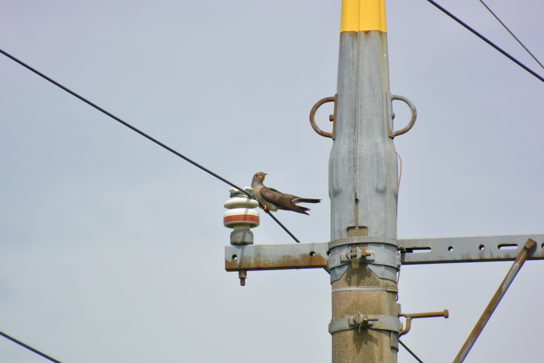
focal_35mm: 810
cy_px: 182
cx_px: 272
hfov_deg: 2.5
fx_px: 12239
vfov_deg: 1.7
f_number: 6.3
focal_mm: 300
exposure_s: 1/1250
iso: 160
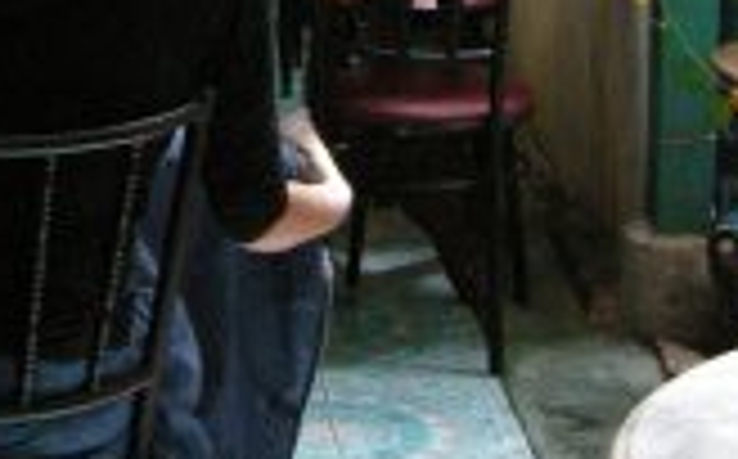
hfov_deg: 13.9
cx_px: 9
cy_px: -302
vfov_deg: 8.5
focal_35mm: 149
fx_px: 2993
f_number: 2.7
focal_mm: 7.5
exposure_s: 1/21.5
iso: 400
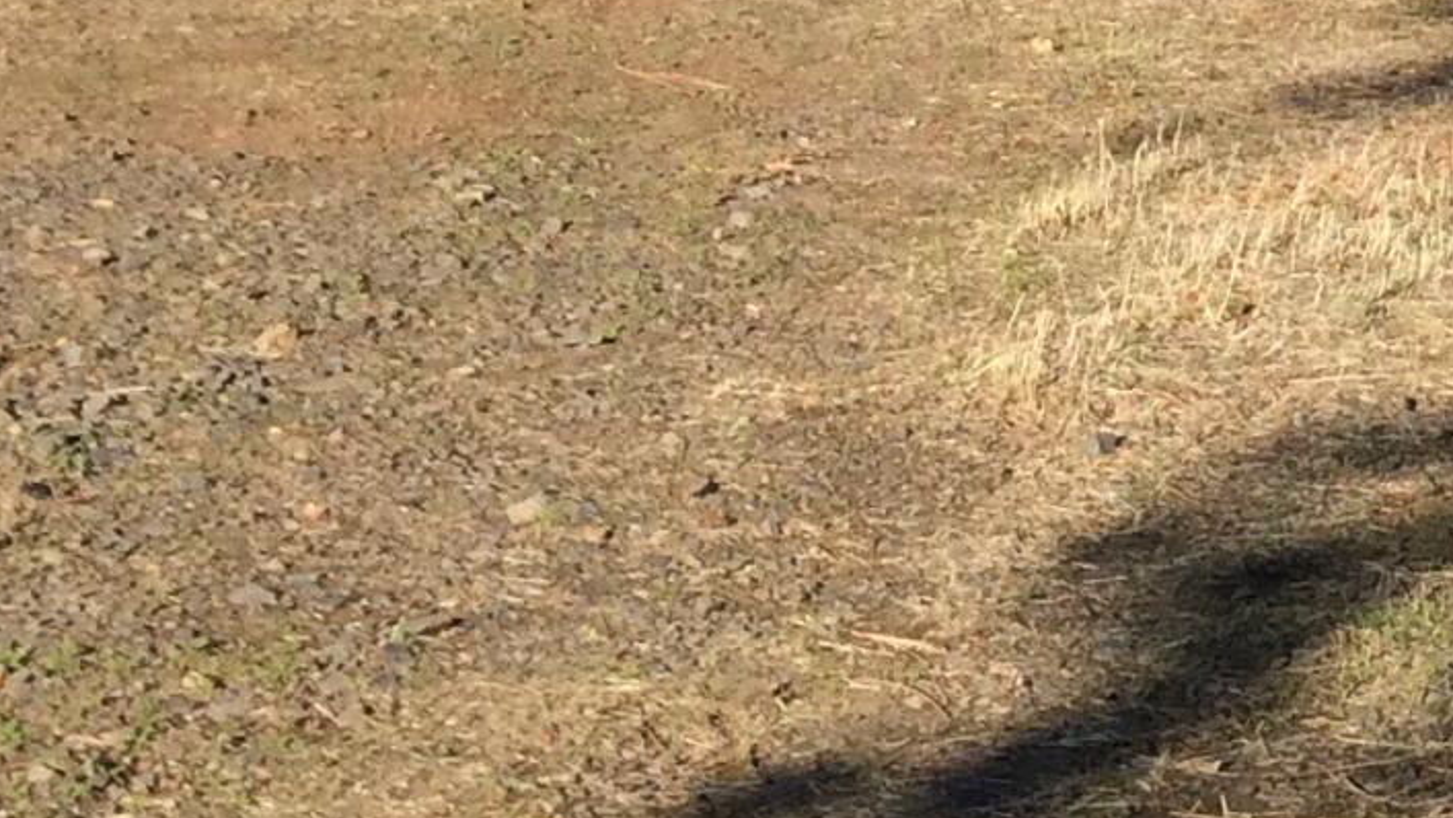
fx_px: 5164
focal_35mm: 134
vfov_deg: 8.7
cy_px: -707
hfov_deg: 14.5
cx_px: 2439
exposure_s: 1/1466
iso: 32
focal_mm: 4.15
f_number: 2.2
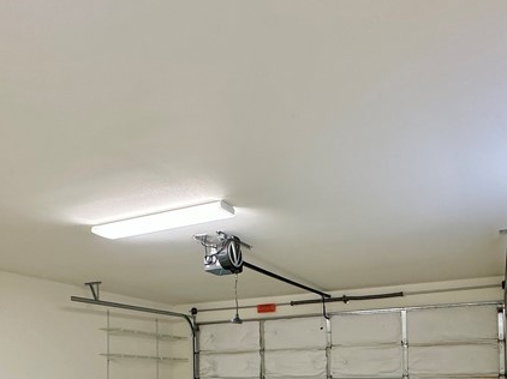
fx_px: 498
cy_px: 360
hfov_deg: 54.0
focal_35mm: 34
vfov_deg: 38.1
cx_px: 266
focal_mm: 2.22
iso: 320
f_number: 2.2
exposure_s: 1/60
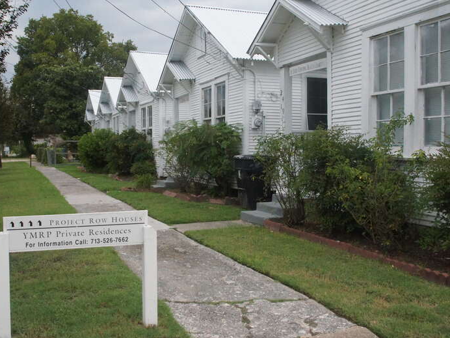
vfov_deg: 36.0
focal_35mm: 40
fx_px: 520
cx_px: 211
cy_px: 168
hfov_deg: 46.8
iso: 3200
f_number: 10
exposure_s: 1/400
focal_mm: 24
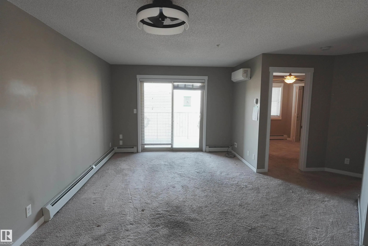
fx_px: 205
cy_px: 123
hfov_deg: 84.0
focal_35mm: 20
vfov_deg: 62.0
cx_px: 184
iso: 1000
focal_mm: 20
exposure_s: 1/60
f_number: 5.6
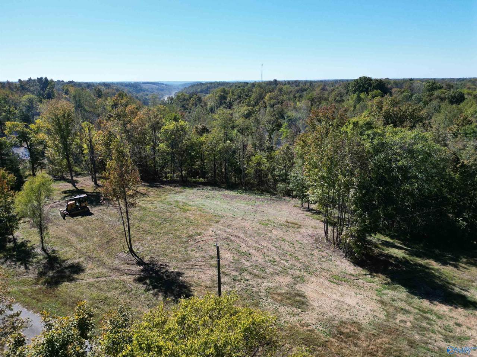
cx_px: 238
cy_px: 178
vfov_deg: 56.8
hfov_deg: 71.6
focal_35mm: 24
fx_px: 331
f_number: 1.7
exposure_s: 1/2500
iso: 130
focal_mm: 6.72
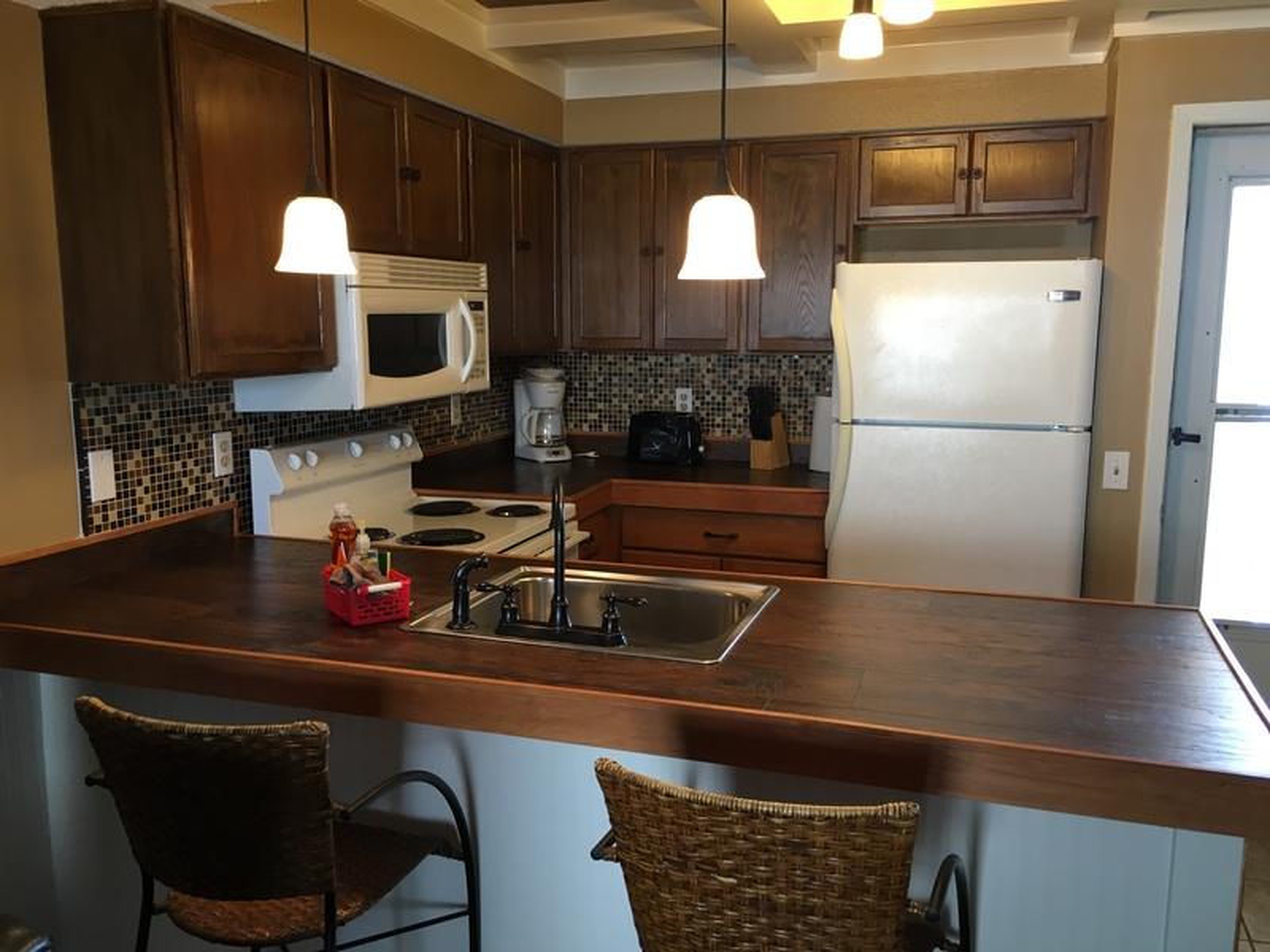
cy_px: 476
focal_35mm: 29
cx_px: 635
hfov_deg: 61.7
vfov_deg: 48.2
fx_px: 1064
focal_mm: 4.15
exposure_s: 1/30
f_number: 2.2
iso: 64
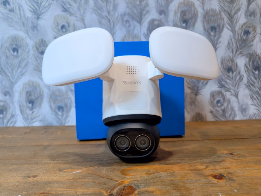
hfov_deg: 71.5
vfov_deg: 56.9
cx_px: 130
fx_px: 181
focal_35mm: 24
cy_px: 98
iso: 81
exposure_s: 1/50.4
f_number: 1.68
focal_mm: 6.9
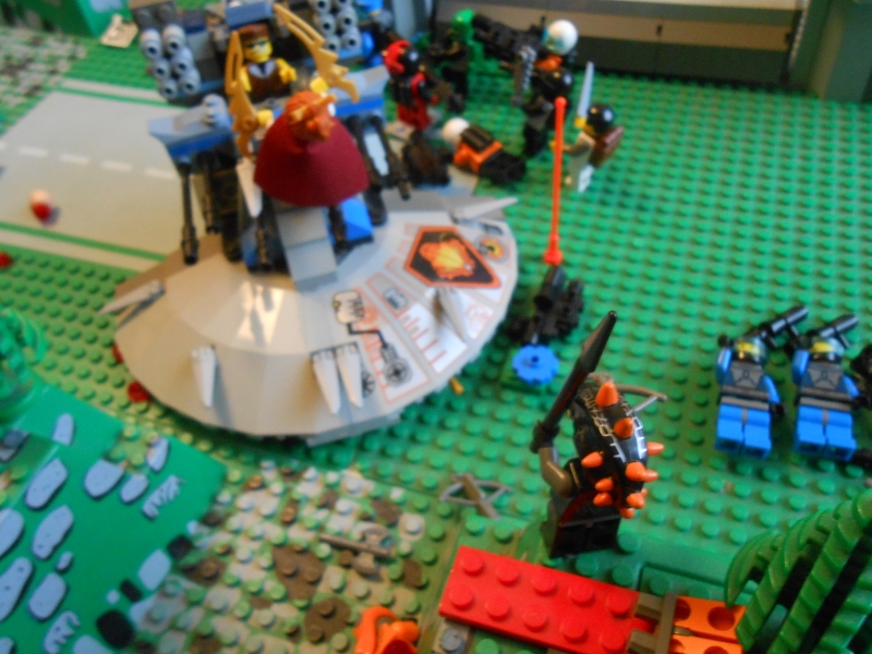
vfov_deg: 46.8
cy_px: 327
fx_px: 756
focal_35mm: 30
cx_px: 436
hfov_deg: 60.0
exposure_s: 1/3
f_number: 3.8
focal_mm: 5.3
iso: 400
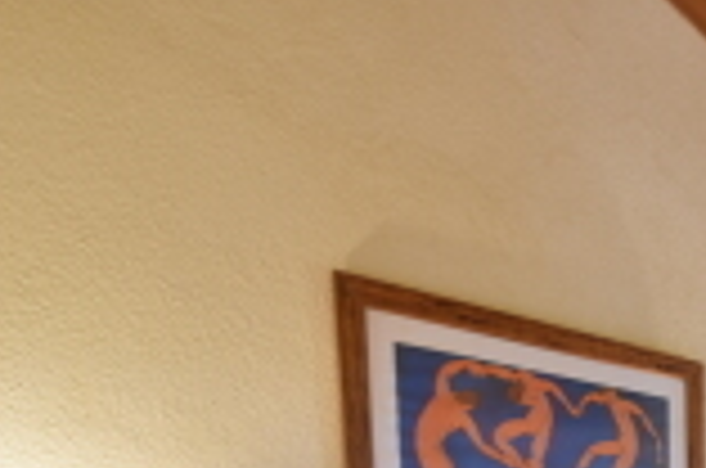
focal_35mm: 49
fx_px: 959
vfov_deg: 22.2
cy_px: 718
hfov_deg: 31.6
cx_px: 904
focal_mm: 10
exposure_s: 1/1.6
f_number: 5.6
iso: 100
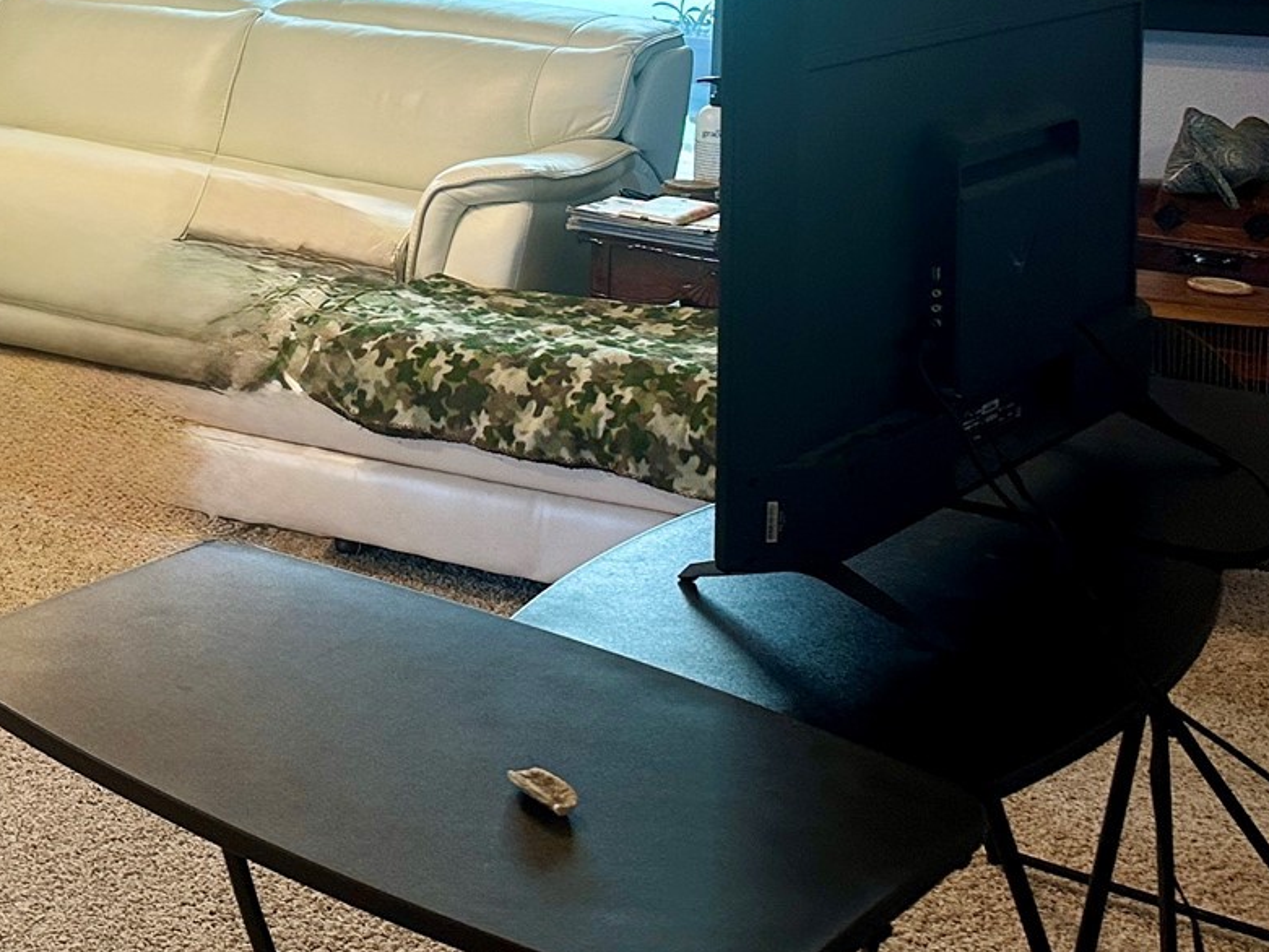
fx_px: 2163
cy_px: -76
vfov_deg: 23.4
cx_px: -188
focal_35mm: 59
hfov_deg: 29.0
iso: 160
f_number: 1.78
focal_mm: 6.86
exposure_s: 1/60
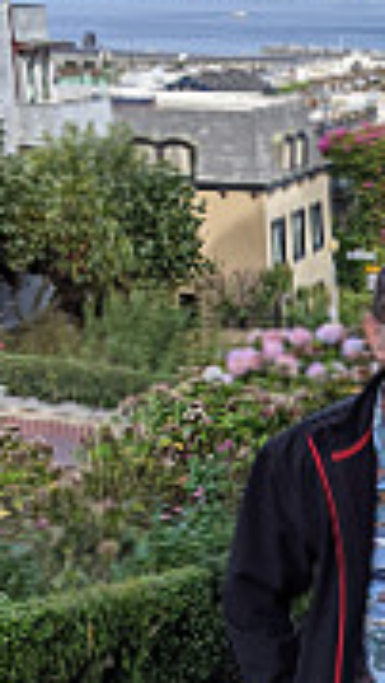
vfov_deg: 25.7
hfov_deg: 14.2
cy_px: 469
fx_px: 1485
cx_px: 497
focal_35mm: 82
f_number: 1.8
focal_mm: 4.4
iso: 65
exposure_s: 1/2347
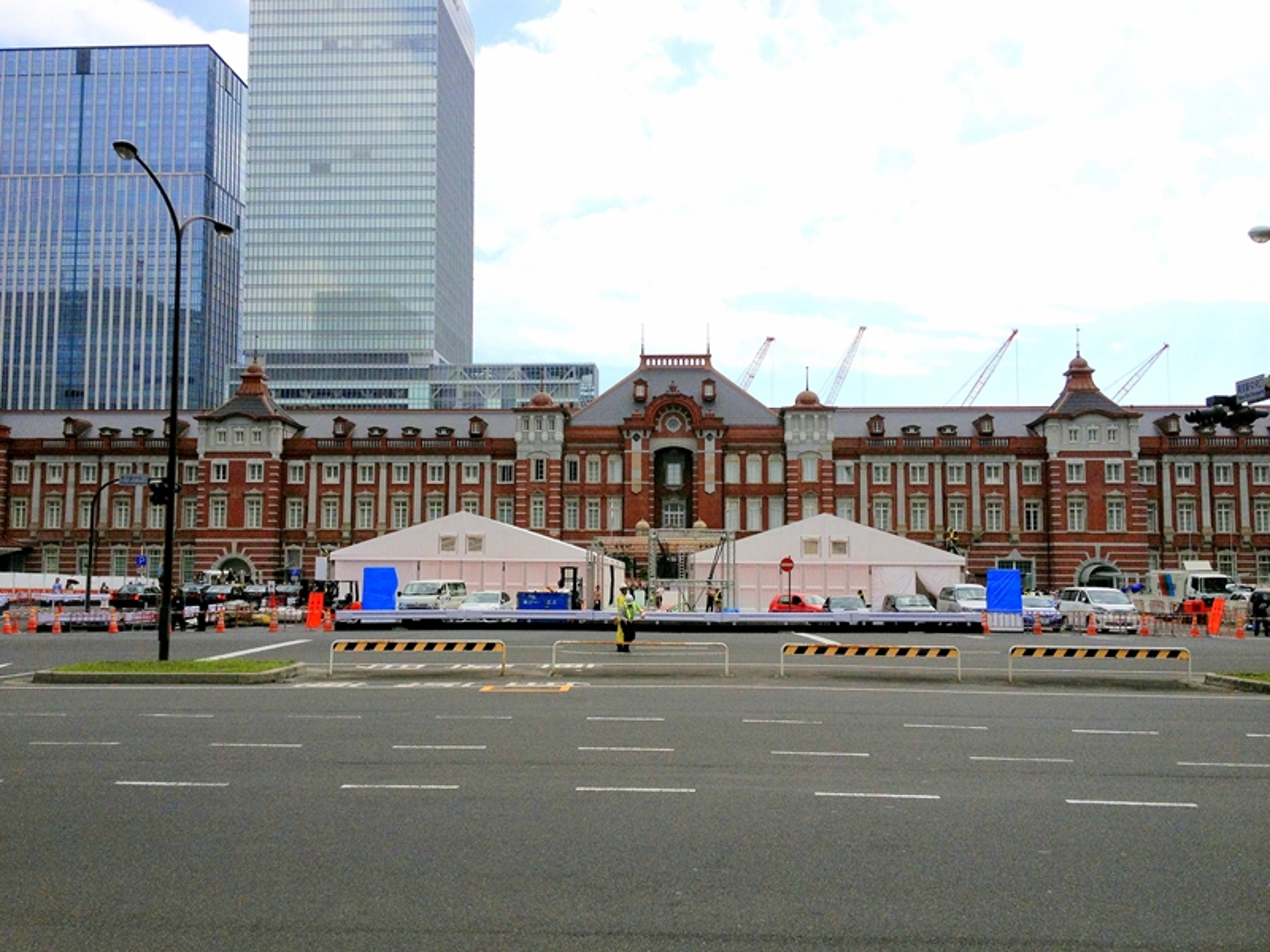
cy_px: 476
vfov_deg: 40.7
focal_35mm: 35
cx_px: 635
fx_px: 1284
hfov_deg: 52.6
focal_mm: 4.28
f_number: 2.4
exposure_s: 1/3067
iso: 50
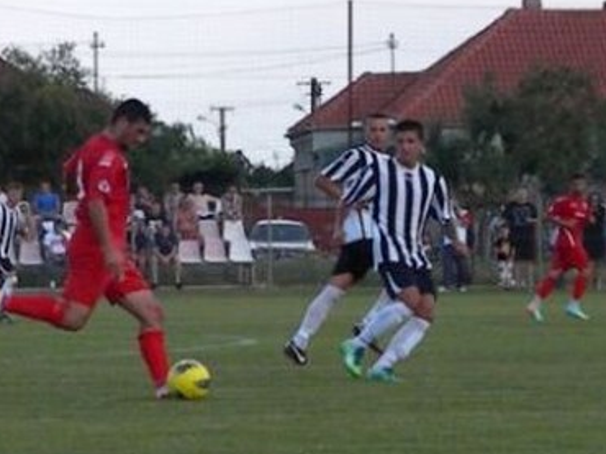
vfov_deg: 7.0
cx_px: 311
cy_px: 245
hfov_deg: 9.4
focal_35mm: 211
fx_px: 3691
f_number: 9.4
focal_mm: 19
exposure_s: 1/662
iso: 720
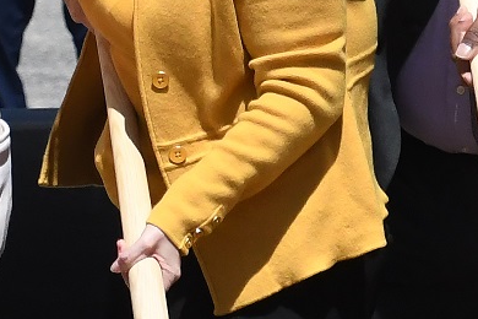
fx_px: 9944
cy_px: -110
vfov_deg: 1.8
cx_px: 1504
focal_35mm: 749
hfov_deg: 2.7
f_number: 6.3
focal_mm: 70
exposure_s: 1/8000
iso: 1000
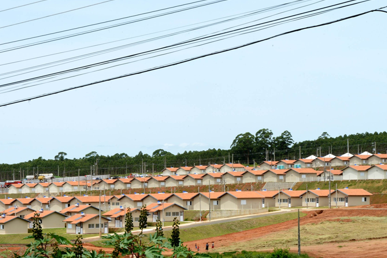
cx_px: 157
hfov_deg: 16.2
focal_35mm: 126
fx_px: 1354
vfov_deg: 10.9
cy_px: 170
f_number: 22
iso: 200
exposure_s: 1/60
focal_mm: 95
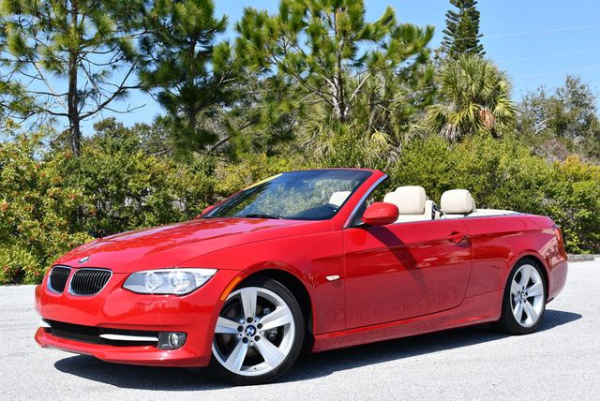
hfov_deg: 38.2
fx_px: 867
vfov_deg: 26.0
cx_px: 300
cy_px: 200
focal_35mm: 52
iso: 125
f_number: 8
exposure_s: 1/250
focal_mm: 26
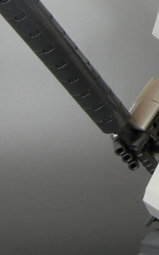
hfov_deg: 12.6
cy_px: 65
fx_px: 672
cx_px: 255
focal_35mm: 97
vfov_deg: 21.2
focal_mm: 5.4
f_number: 3.5
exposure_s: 1/68
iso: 400
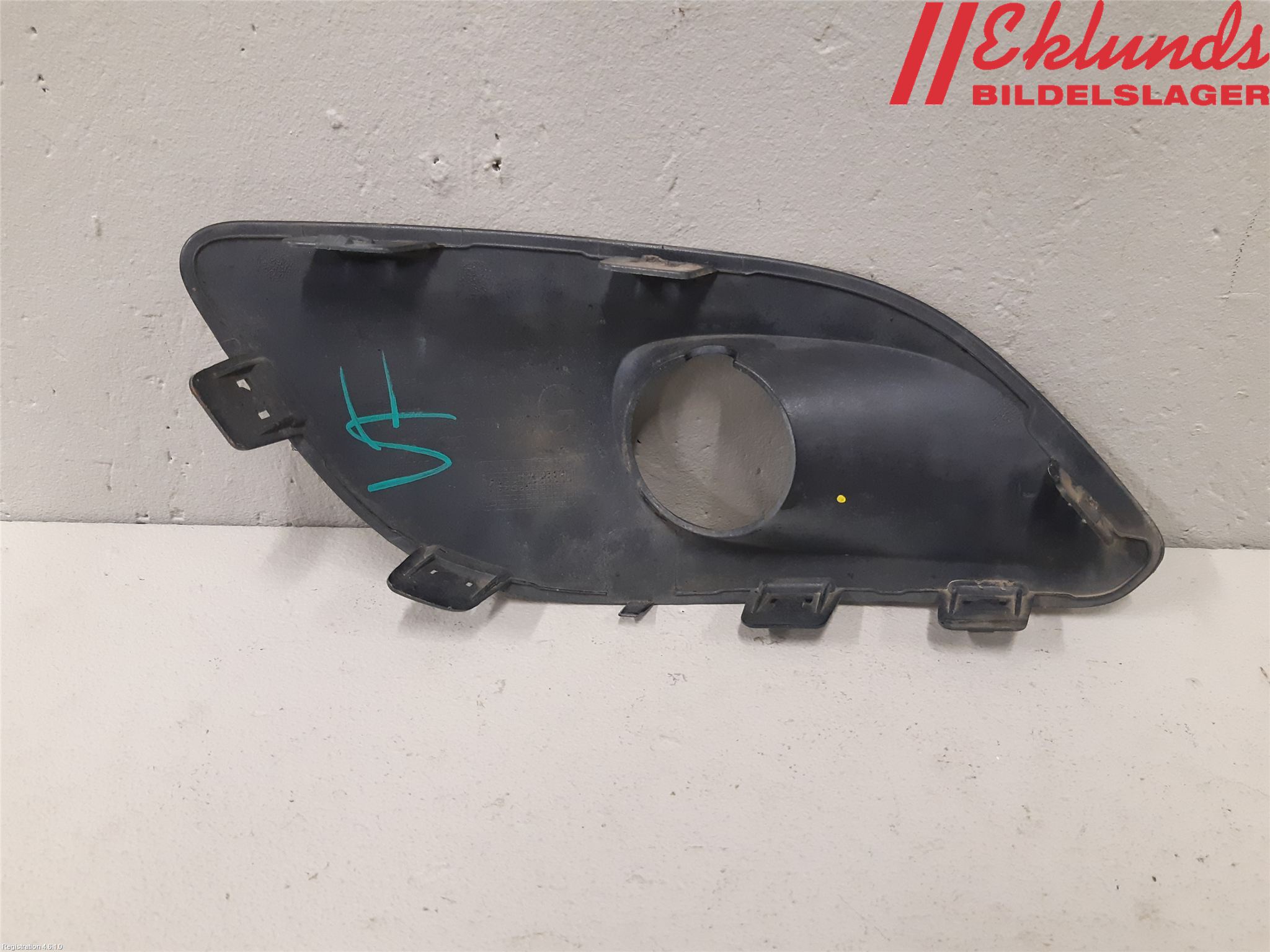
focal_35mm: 26
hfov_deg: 67.3
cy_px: 476
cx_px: 635
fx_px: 954
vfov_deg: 53.1
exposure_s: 1/50
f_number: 1.7
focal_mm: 3.93
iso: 250
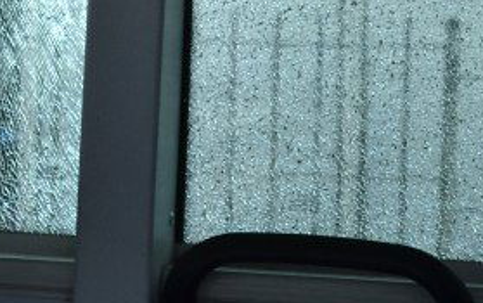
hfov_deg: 10.0
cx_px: 111
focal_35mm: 210
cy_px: -67
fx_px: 2767
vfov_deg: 6.2
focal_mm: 48
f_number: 5.3
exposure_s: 1/125
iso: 400
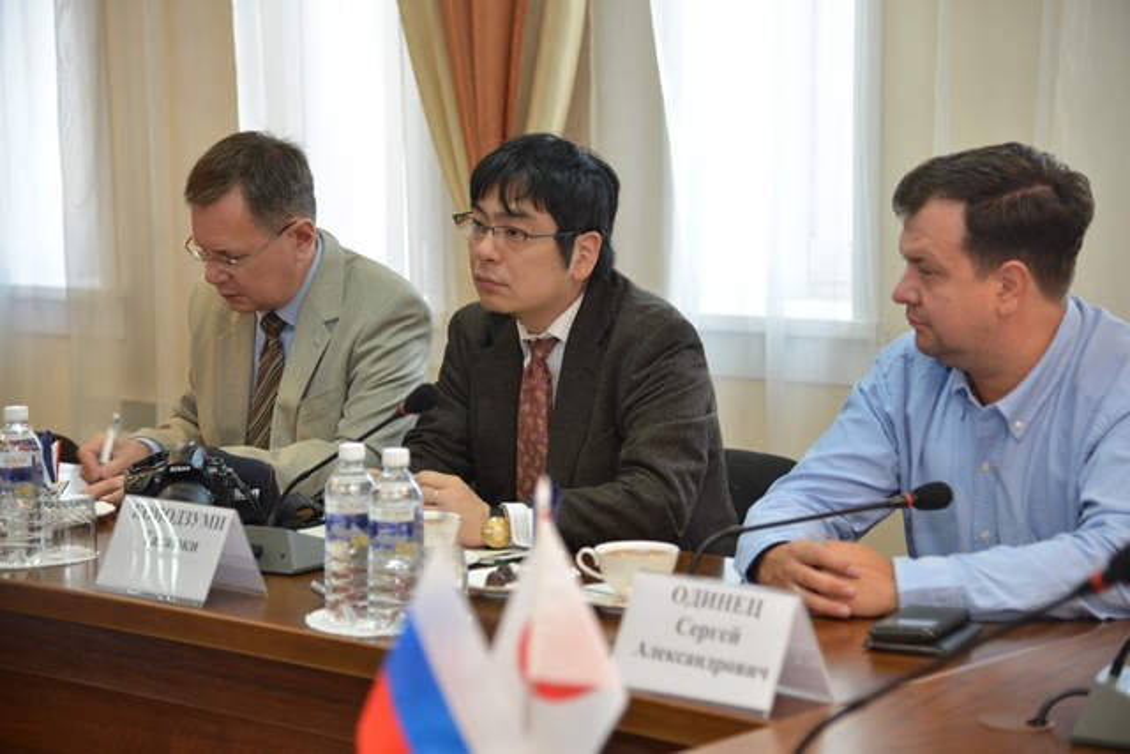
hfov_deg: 26.0
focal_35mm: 78
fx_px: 2449
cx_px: 565
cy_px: 377
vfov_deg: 17.5
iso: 560
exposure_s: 1/60
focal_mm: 78
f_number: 4
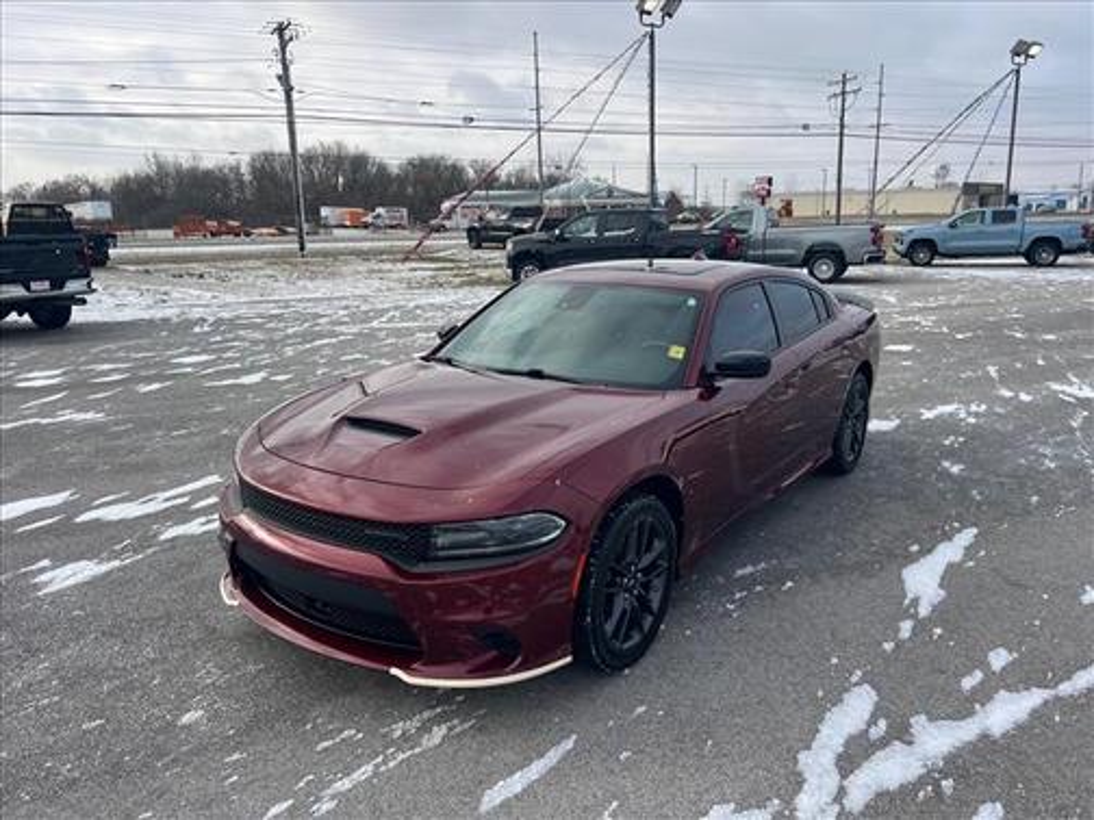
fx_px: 822
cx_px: 547
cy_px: 410
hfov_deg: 67.3
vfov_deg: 53.1
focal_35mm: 26
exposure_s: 1/2083
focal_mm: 5.7
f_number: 1.5
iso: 50
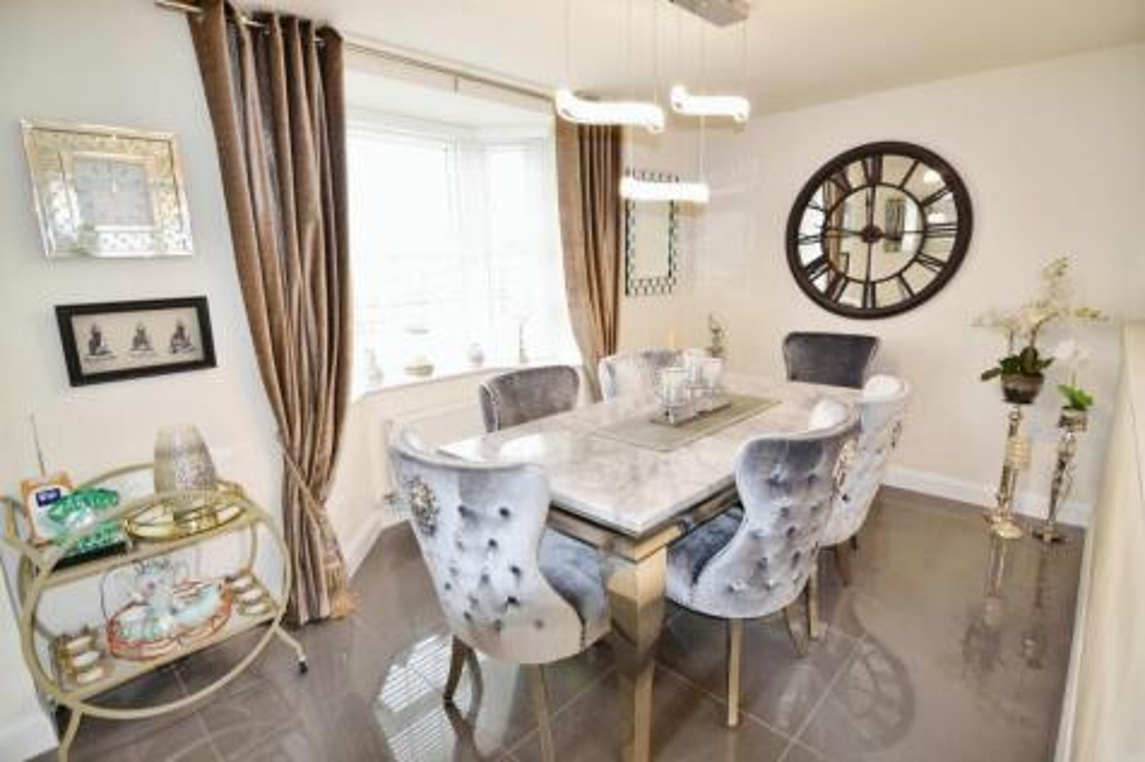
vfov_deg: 72.0
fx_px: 525
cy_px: 381
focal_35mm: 16
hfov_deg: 95.0
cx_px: 572
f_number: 2.8
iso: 720
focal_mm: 11
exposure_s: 1/60
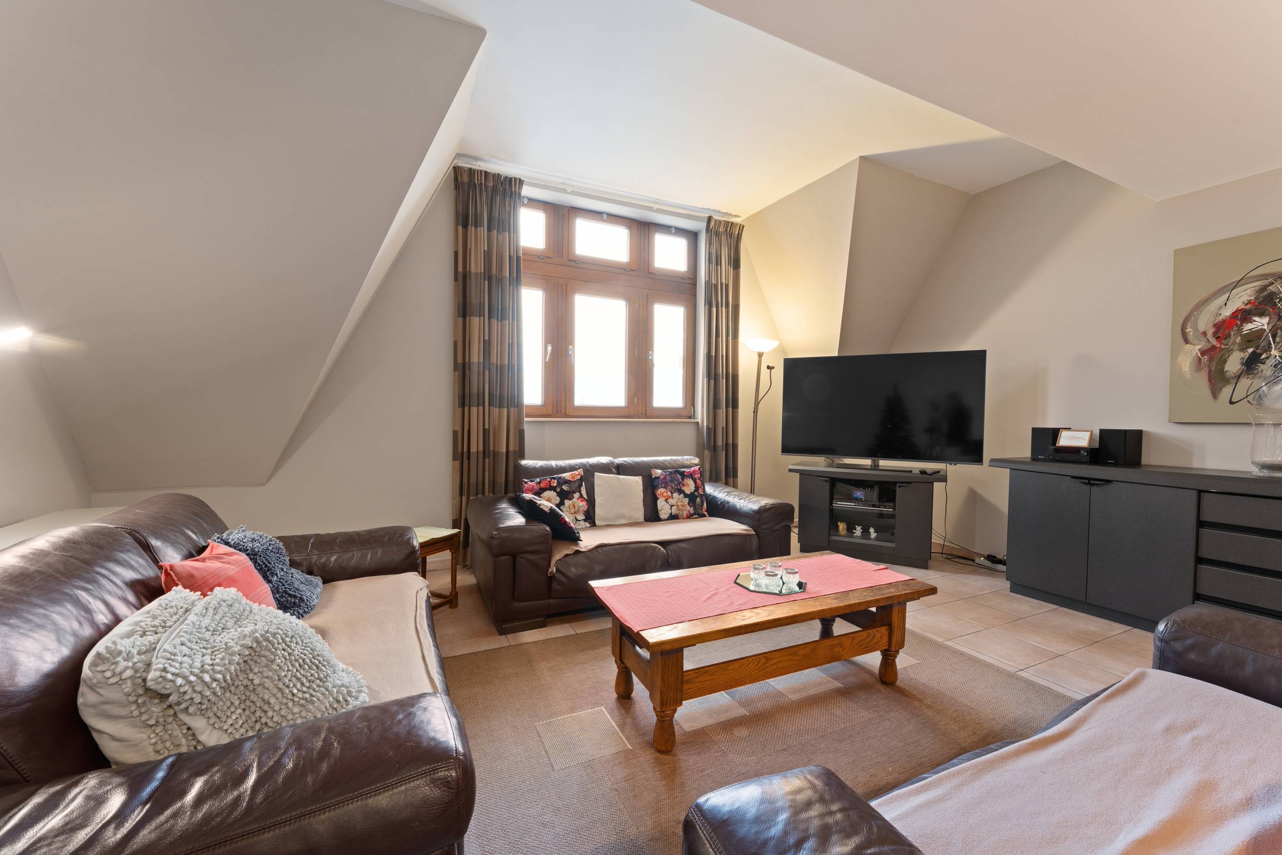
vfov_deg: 78.8
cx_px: 641
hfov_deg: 101.9
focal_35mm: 15
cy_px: 428
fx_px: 520
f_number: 11
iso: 250
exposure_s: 3.2
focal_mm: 14.6
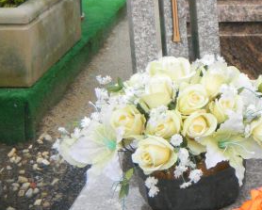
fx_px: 877
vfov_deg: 13.4
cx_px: 328
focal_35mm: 113
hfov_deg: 16.2
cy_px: -22
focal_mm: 8.3
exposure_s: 1/160
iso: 80
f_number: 4.1
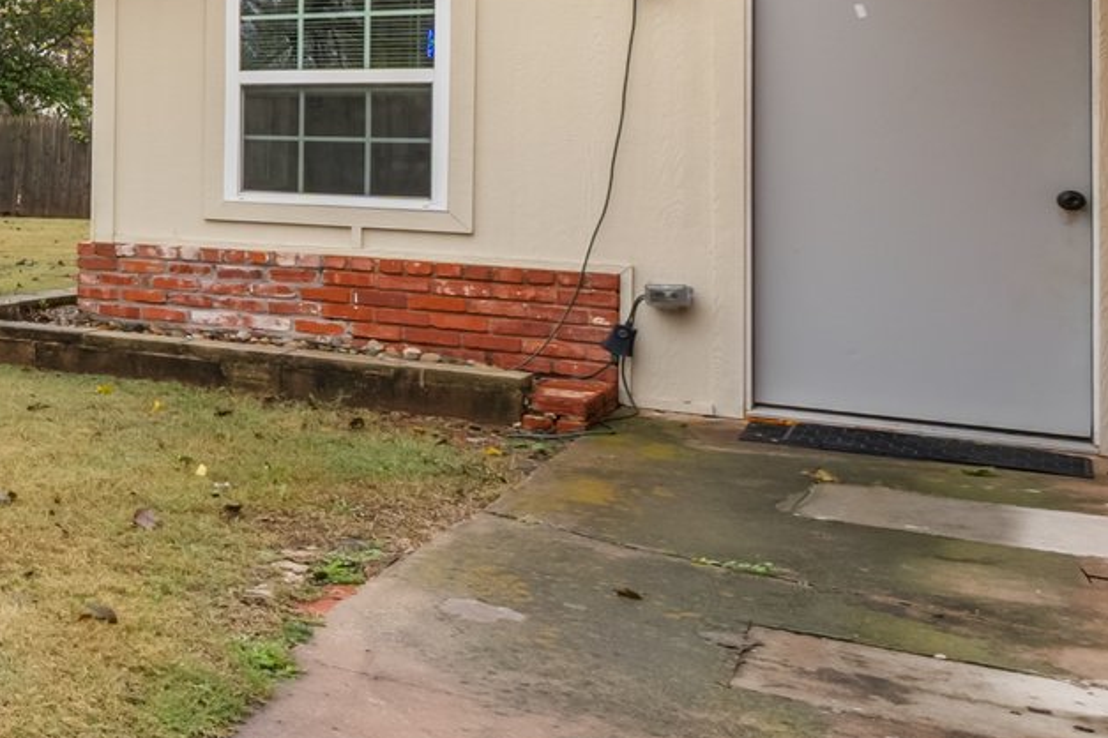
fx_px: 1508
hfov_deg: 26.3
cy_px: 105
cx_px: -638
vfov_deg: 26.8
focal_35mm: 49
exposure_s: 1/200
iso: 100
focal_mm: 10
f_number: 8
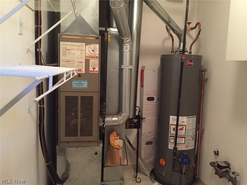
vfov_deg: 48.2
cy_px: 92
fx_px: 207
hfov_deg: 61.7
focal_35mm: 29
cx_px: 124
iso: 320
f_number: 2.2
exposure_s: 1/15
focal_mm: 4.15
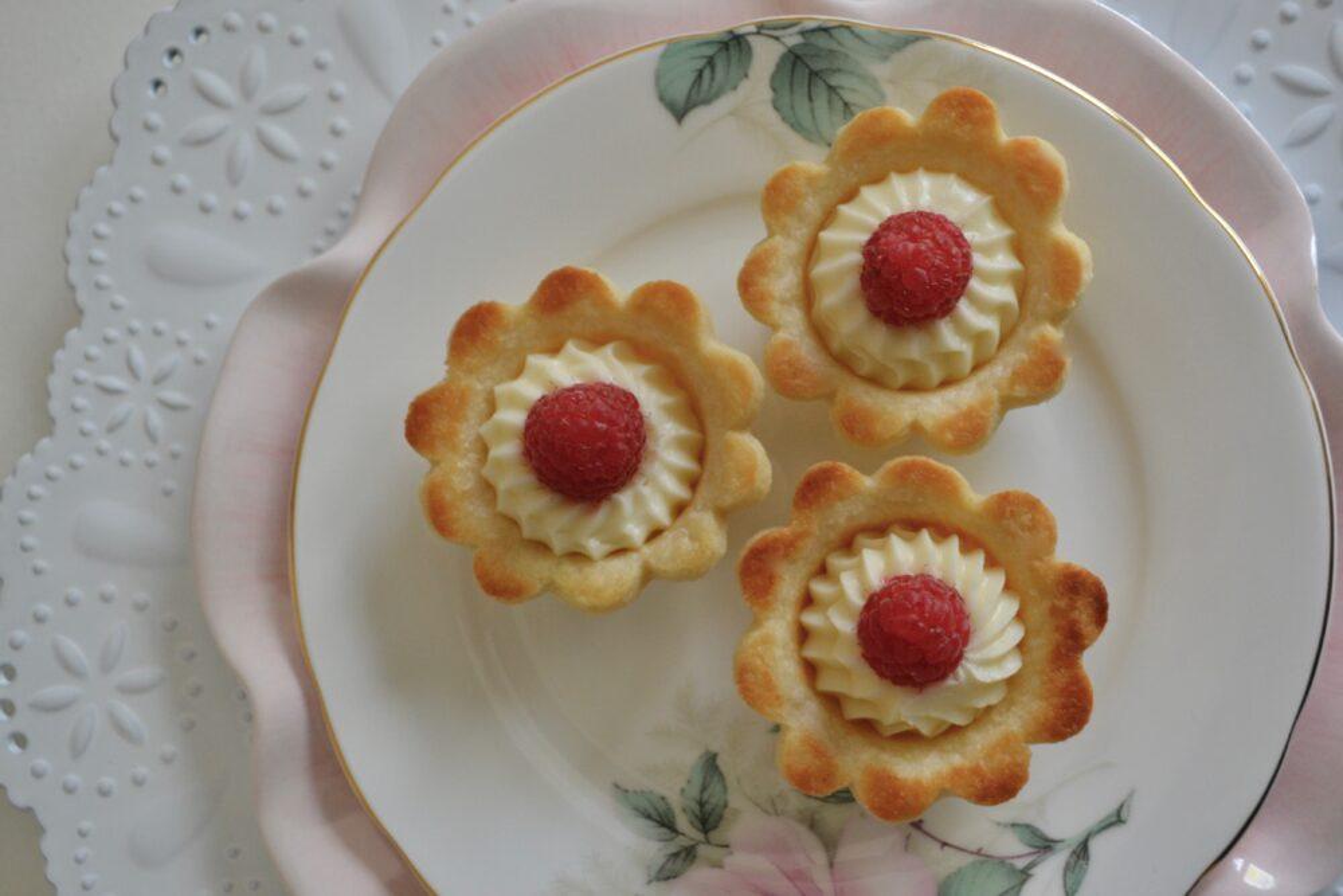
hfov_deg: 41.1
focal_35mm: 48
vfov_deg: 28.1
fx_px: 1791
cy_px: 448
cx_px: 672
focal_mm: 32
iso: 800
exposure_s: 1/60
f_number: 4.8
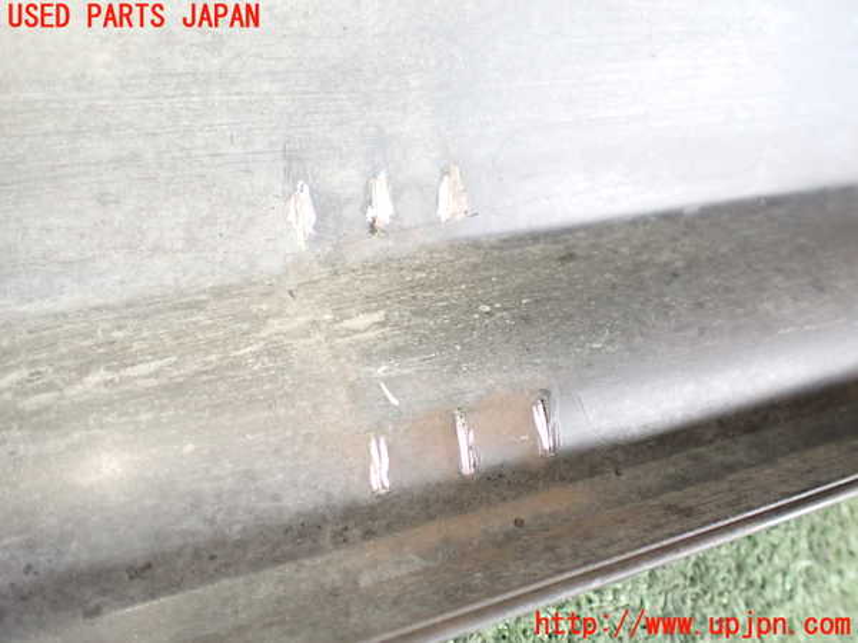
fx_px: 744
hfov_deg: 60.0
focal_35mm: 30
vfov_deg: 46.8
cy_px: 322
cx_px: 429
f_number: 2.3
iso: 800
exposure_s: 1/100
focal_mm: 5.4
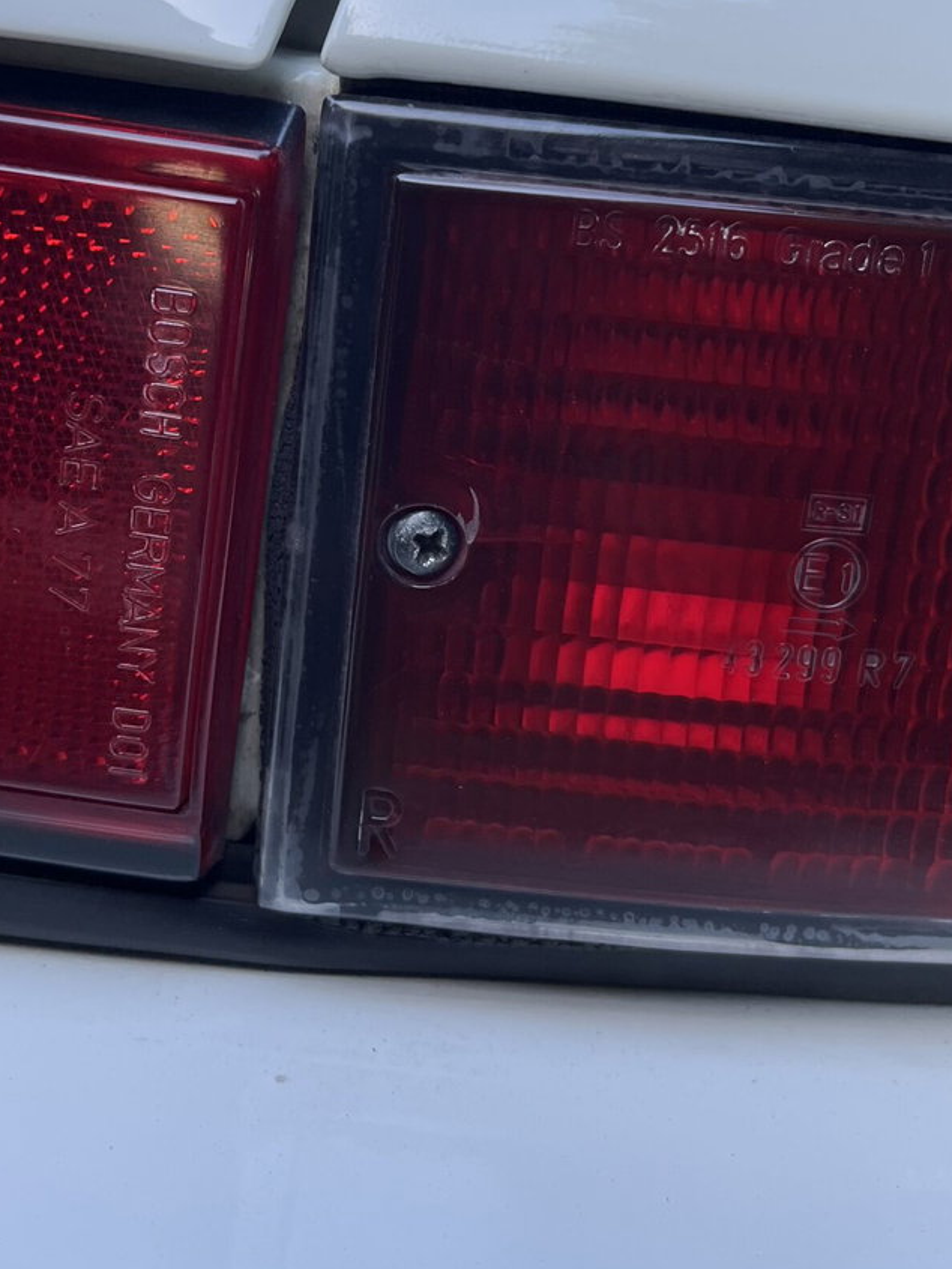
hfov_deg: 34.3
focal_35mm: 42
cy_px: 435
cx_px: 404
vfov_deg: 44.2
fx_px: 1540
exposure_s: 1/275
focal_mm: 5.1
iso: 40
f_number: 1.6
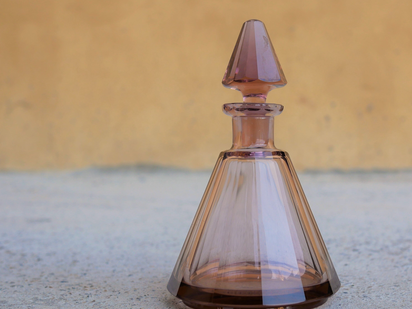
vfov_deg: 23.7
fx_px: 738
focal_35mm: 62
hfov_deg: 31.0
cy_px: 146
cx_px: 260
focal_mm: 20
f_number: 2.8
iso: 200
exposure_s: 1/320
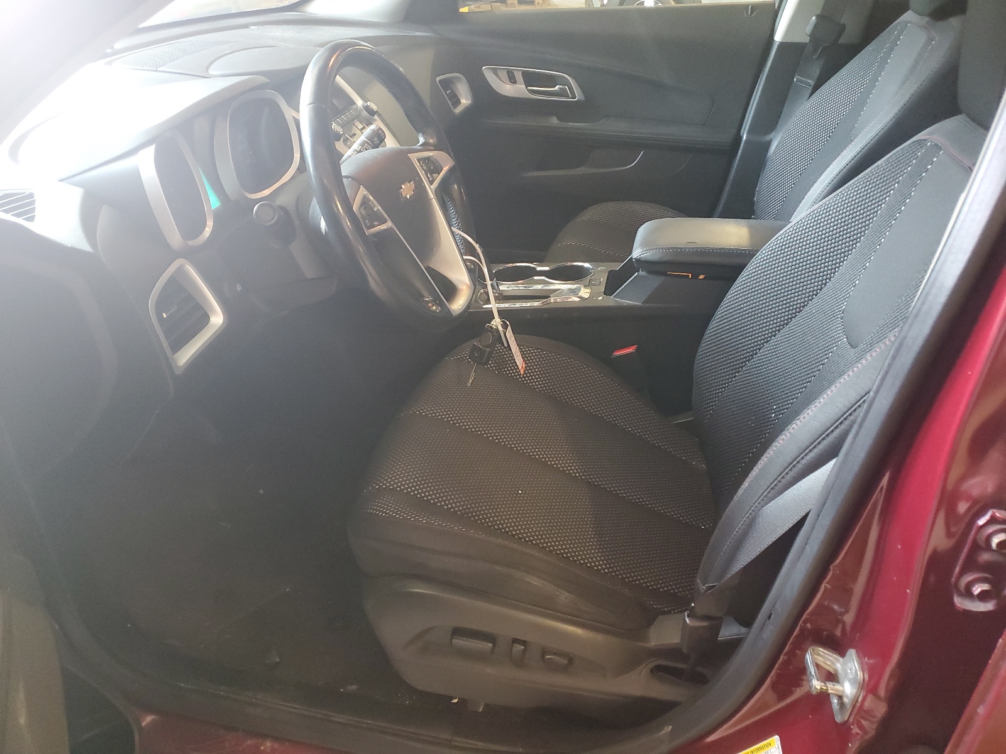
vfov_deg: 53.1
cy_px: 377
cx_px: 503
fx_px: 756
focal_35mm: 26
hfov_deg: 67.3
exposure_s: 1/40
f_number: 1.5
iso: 321
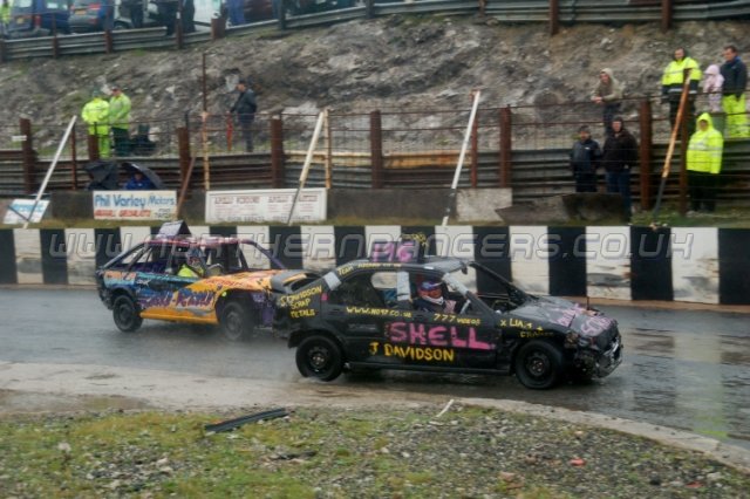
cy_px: 250
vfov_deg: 16.5
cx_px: 375
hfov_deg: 24.6
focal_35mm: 82
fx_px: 1718
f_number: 5.3
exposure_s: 1/250
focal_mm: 55
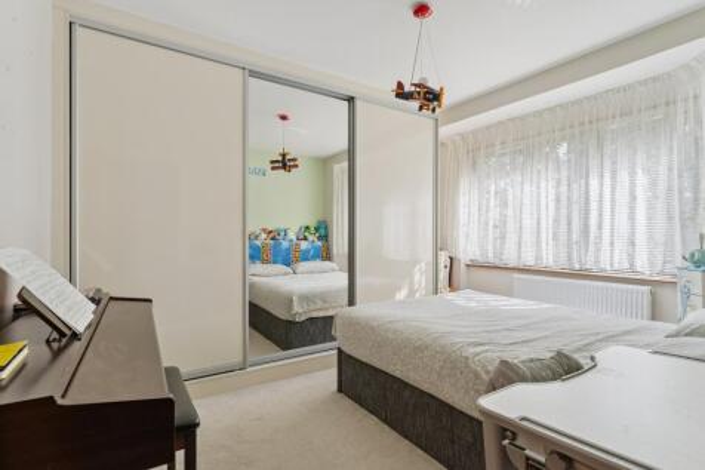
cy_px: 235
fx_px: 341
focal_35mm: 17
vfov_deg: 69.1
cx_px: 352
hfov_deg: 92.0
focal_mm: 17.4
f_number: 9
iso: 250
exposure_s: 1/40
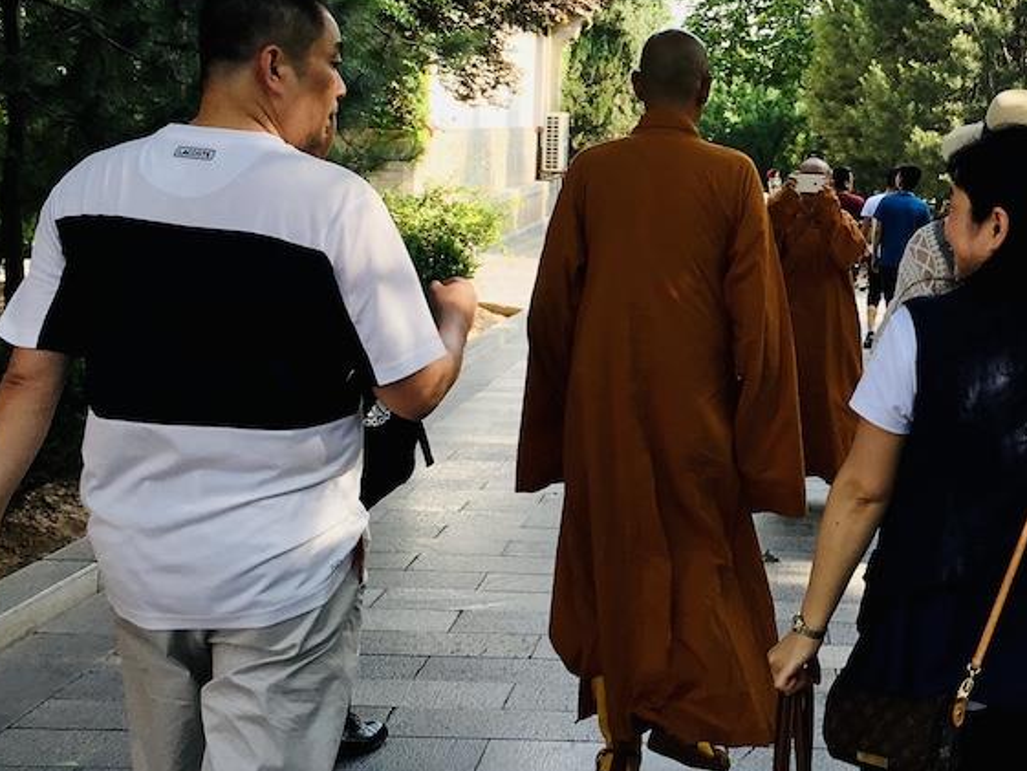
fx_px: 1840
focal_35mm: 62
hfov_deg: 30.5
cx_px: 811
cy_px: 218
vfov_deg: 23.5
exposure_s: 1/254
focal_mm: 4.15
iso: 25
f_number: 2.2
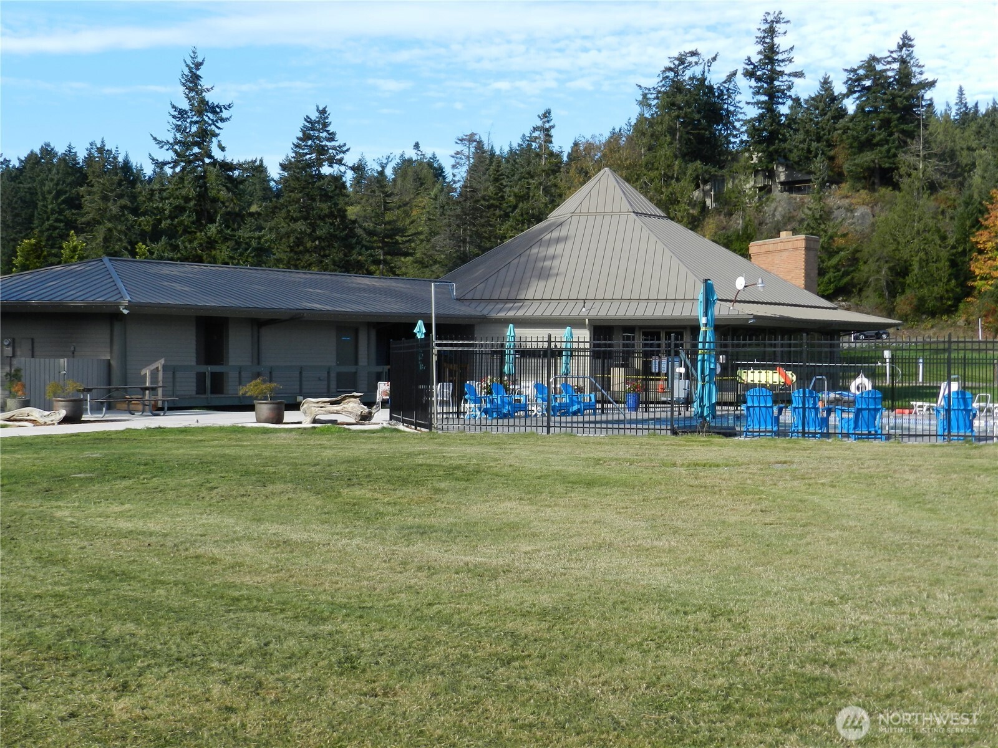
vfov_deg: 31.5
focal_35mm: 46
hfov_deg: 41.2
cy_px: 374
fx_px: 1326
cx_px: 499
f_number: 4.2
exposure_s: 1/500
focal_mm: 8.1
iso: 160
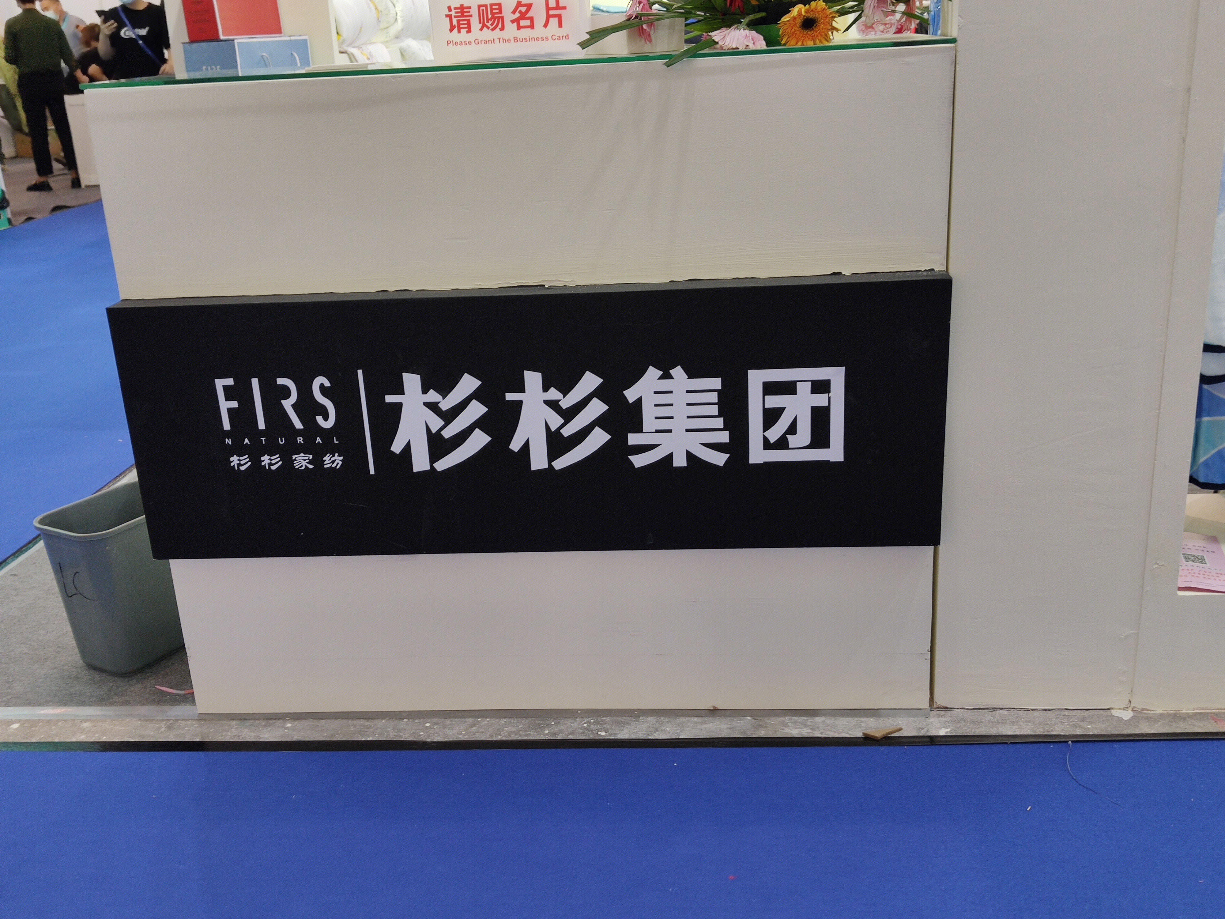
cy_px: 460
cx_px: 612
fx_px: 1203
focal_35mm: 34
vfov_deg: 41.8
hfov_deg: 54.0
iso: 211
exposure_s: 1/100
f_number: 1.75
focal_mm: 4.75
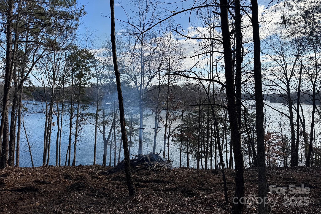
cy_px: 94
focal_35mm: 25
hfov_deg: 71.5
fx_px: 223
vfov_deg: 51.1
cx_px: 161
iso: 80
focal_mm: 6.76
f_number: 1.78
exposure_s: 1/3413
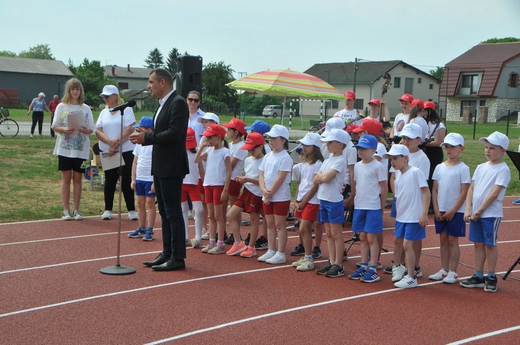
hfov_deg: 33.4
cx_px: 260
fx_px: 866
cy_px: 172
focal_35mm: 60
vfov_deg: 22.6
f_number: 8
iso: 200
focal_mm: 40
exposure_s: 1/250
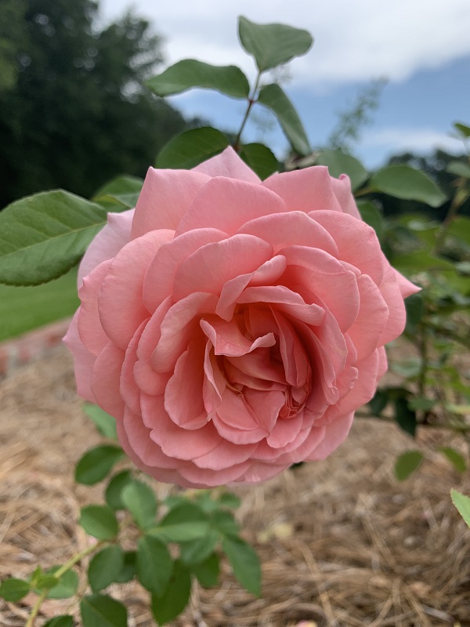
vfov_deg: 67.3
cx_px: 235
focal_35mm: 26
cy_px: 314
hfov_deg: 53.1
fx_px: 471
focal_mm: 4.25
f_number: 1.8
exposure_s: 1/1001
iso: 25
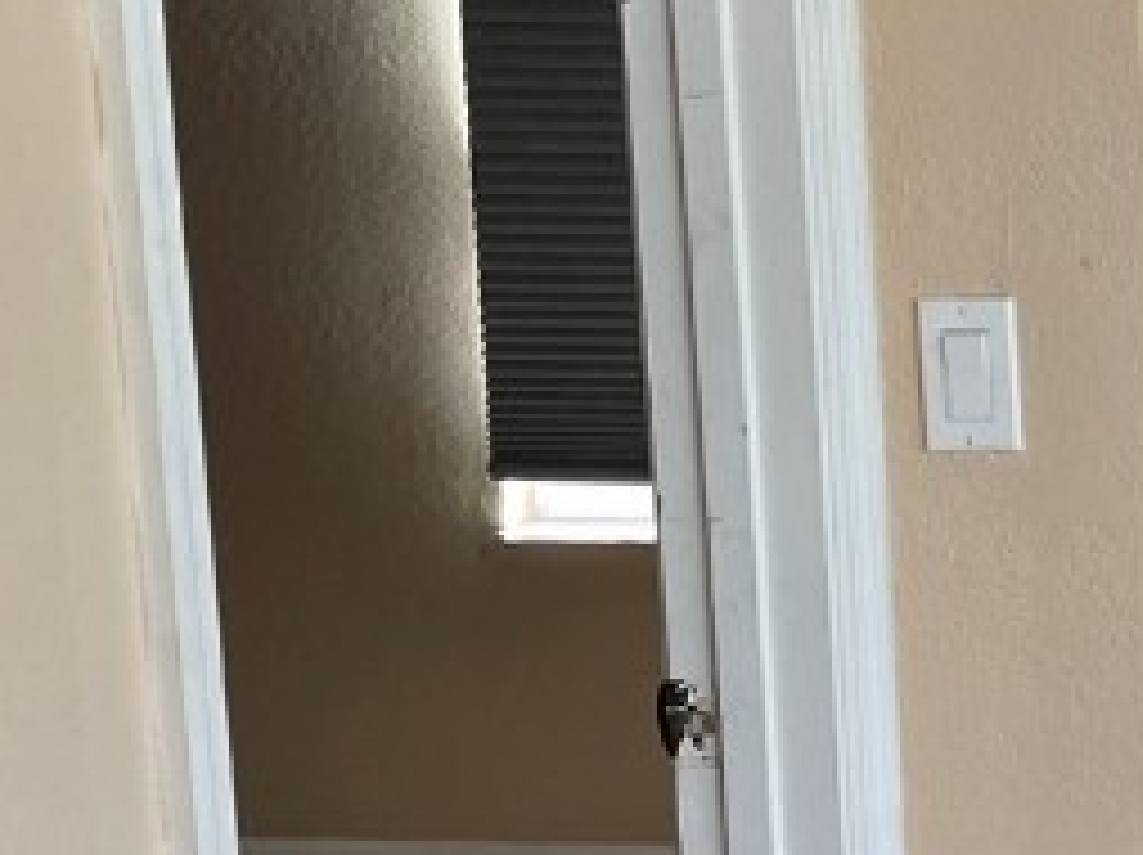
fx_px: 3464
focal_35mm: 105
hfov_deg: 15.8
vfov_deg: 14.1
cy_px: 410
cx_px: 2106
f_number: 1.6
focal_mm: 4.2
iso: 125
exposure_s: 1/121
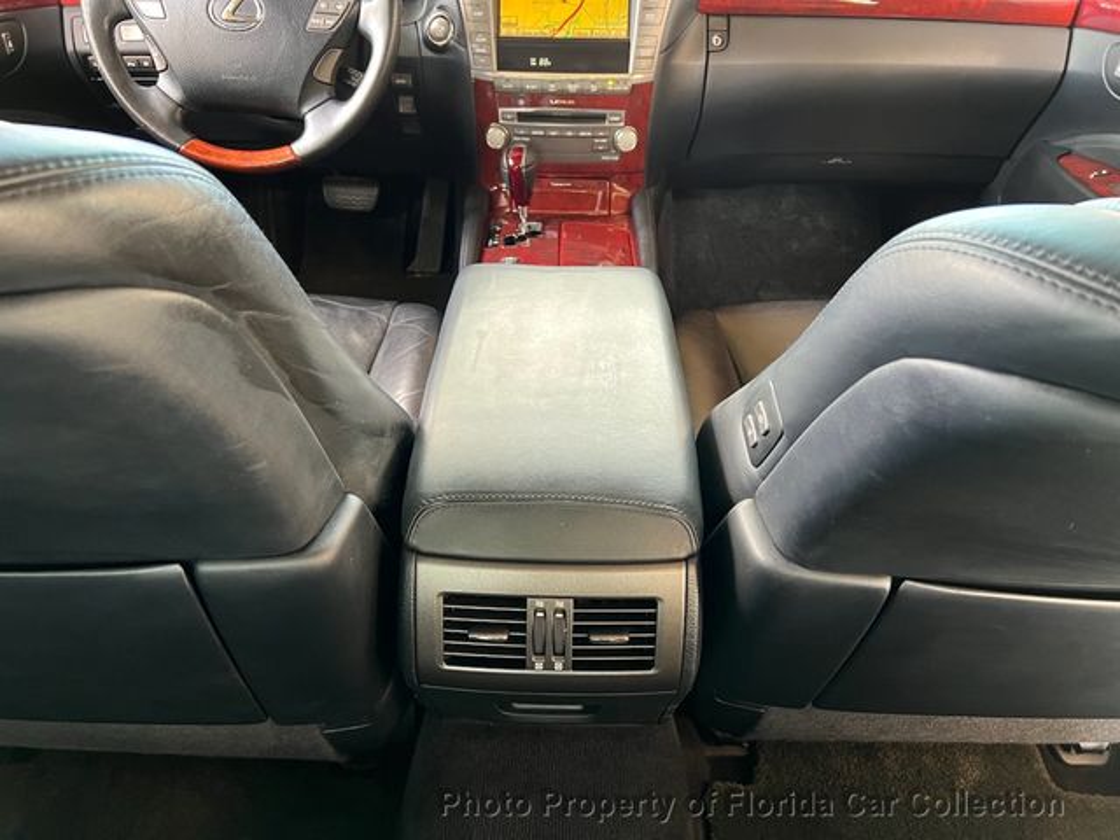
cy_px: 420
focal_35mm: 26
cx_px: 560
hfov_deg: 67.3
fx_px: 841
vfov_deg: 53.1
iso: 320
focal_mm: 5.7
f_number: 1.5
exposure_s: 1/60
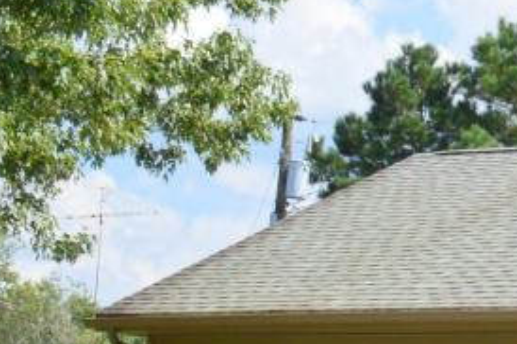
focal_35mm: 139
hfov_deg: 12.8
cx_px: 1059
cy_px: 399
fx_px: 1994
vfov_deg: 9.7
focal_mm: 22
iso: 400
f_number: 11
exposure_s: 1/400
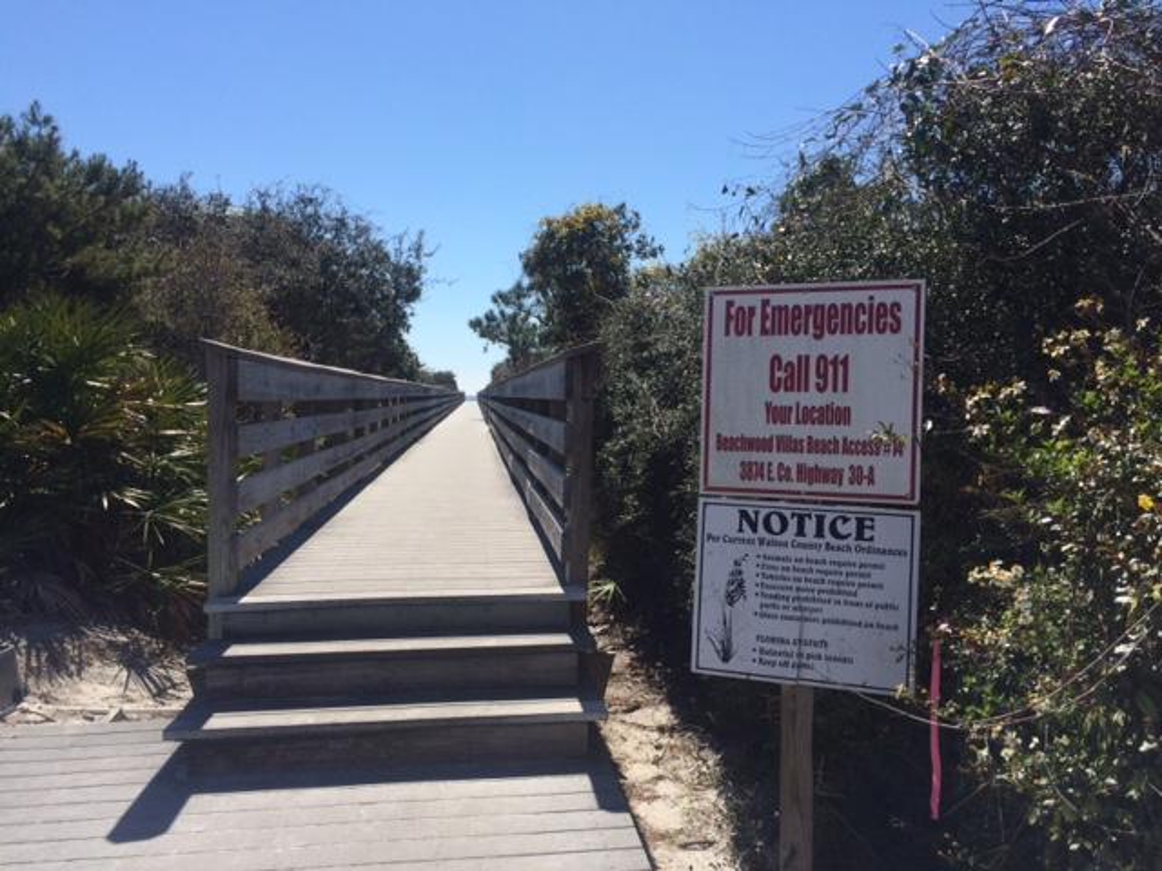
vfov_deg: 48.2
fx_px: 973
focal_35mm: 29
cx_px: 581
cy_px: 436
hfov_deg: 61.7
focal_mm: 4.15
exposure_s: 1/2564
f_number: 2.2
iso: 32
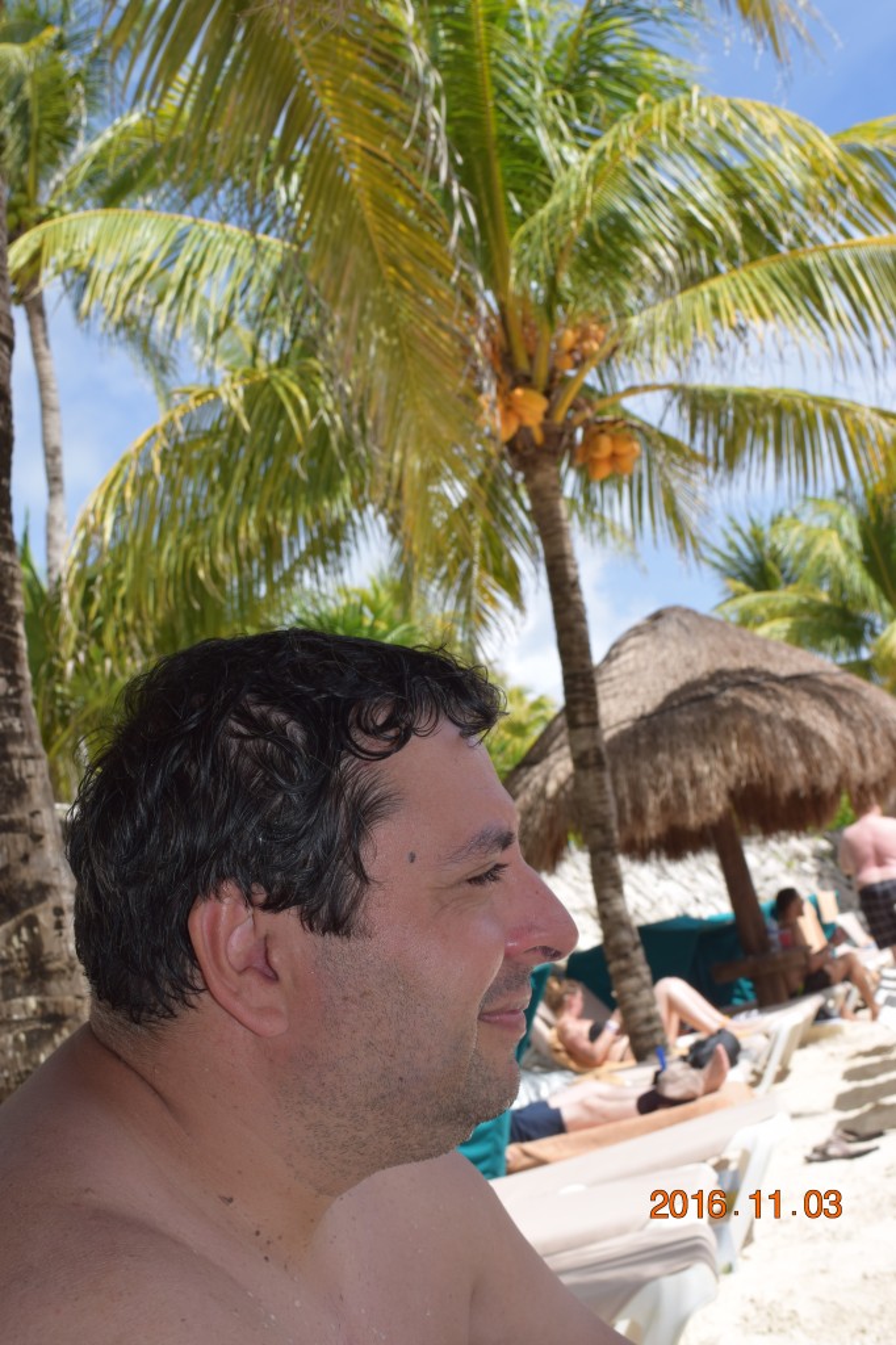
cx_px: 448
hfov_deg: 35.5
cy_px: 672
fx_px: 1401
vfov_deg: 51.3
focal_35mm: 38
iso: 100
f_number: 9
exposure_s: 1/200
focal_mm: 25
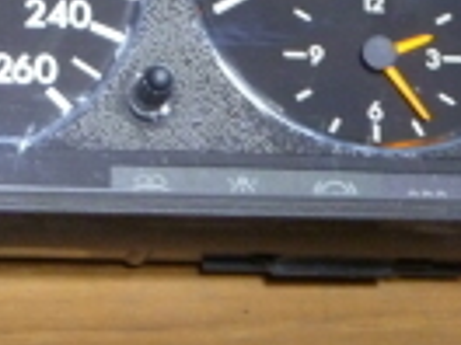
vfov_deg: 7.8
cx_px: -70
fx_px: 2464
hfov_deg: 10.5
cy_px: -218
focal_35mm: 185
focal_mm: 8.7
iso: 400
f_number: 4.1
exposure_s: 1/4
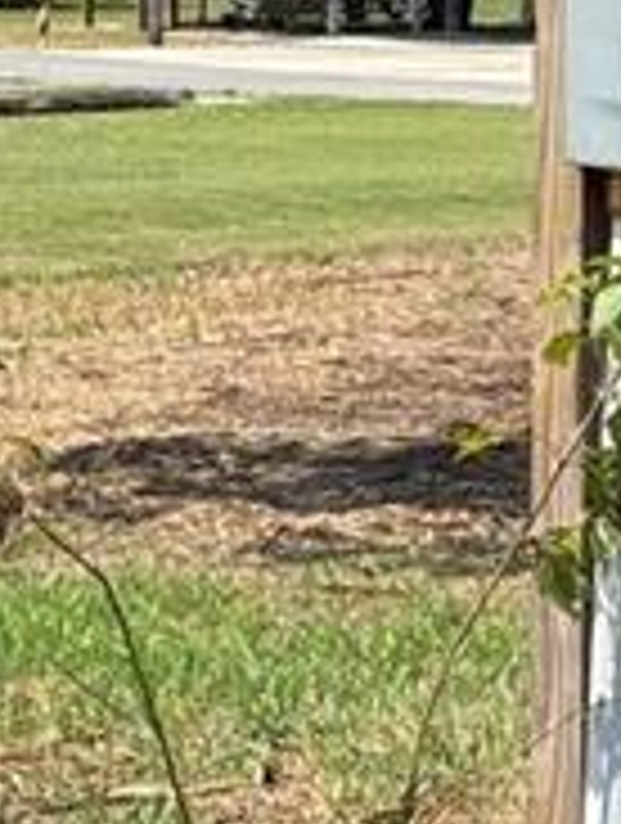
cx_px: 684
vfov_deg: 9.8
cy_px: 194
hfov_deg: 7.4
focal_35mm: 201
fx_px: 4791
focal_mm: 6.76
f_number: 1.78
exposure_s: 1/3378
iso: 64
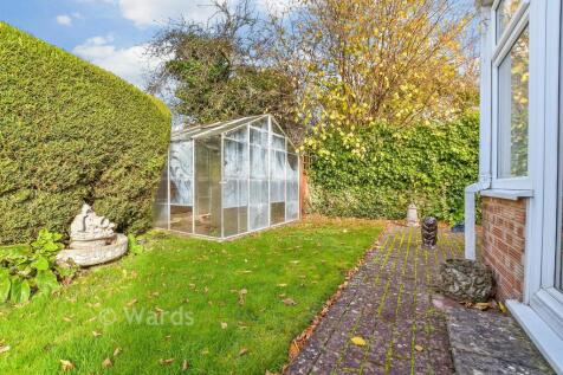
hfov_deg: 71.5
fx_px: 391
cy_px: 188
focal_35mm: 25
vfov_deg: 51.3
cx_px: 282
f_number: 8
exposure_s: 1/60
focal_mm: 17
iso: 160
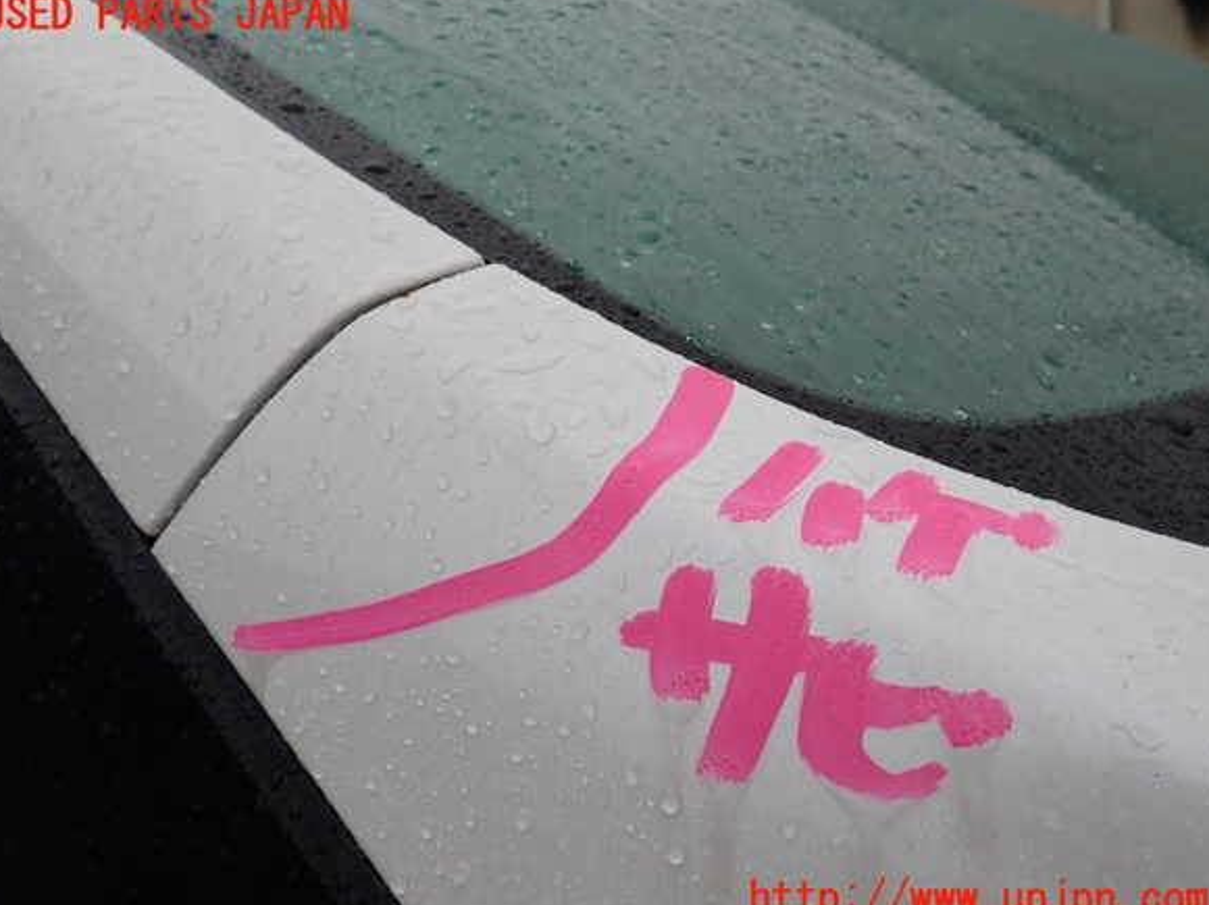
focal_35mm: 31
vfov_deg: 45.4
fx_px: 1082
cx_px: 595
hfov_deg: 58.4
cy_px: 458
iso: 100
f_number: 3.2
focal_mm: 5.4
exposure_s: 1/80
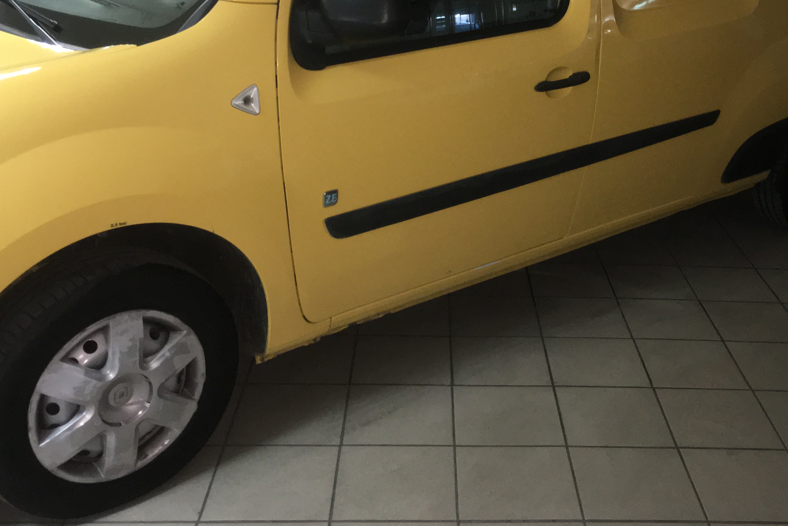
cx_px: 495
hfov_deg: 43.2
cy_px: 112
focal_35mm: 45
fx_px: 985
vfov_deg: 29.3
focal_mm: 4.15
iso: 200
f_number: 2.2
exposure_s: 1/17
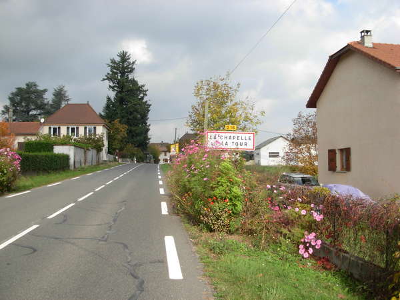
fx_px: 439
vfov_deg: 37.7
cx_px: 200
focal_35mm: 38
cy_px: 150
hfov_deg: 49.0
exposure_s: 1/745
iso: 79
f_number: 2.9
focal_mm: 6.3
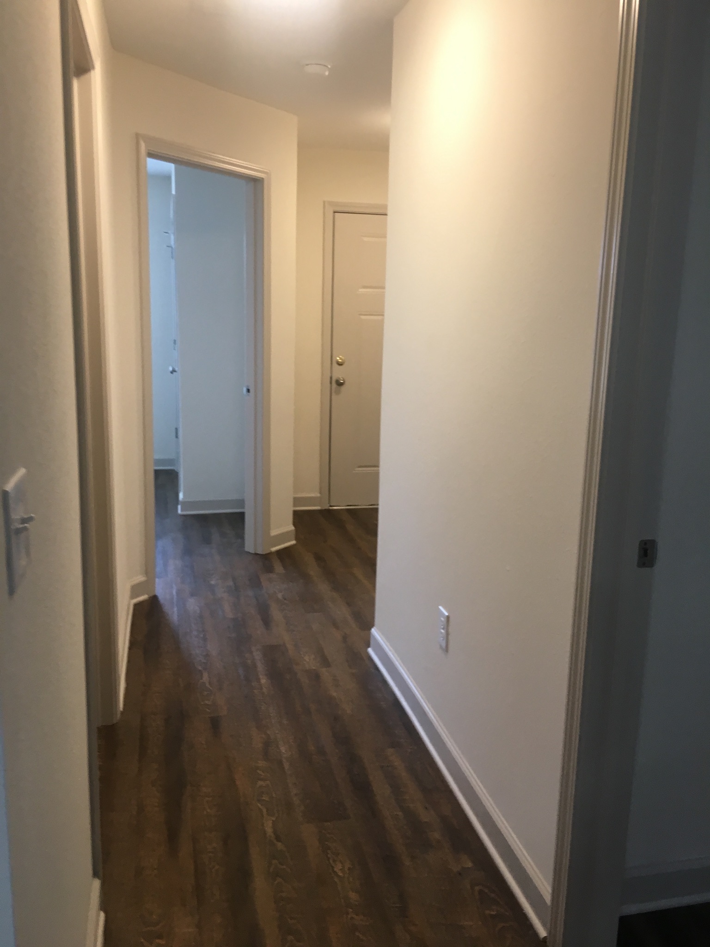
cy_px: 474
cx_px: 355
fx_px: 793
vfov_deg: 61.7
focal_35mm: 29
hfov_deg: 48.2
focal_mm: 4.15
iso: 64
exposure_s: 1/30
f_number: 2.2
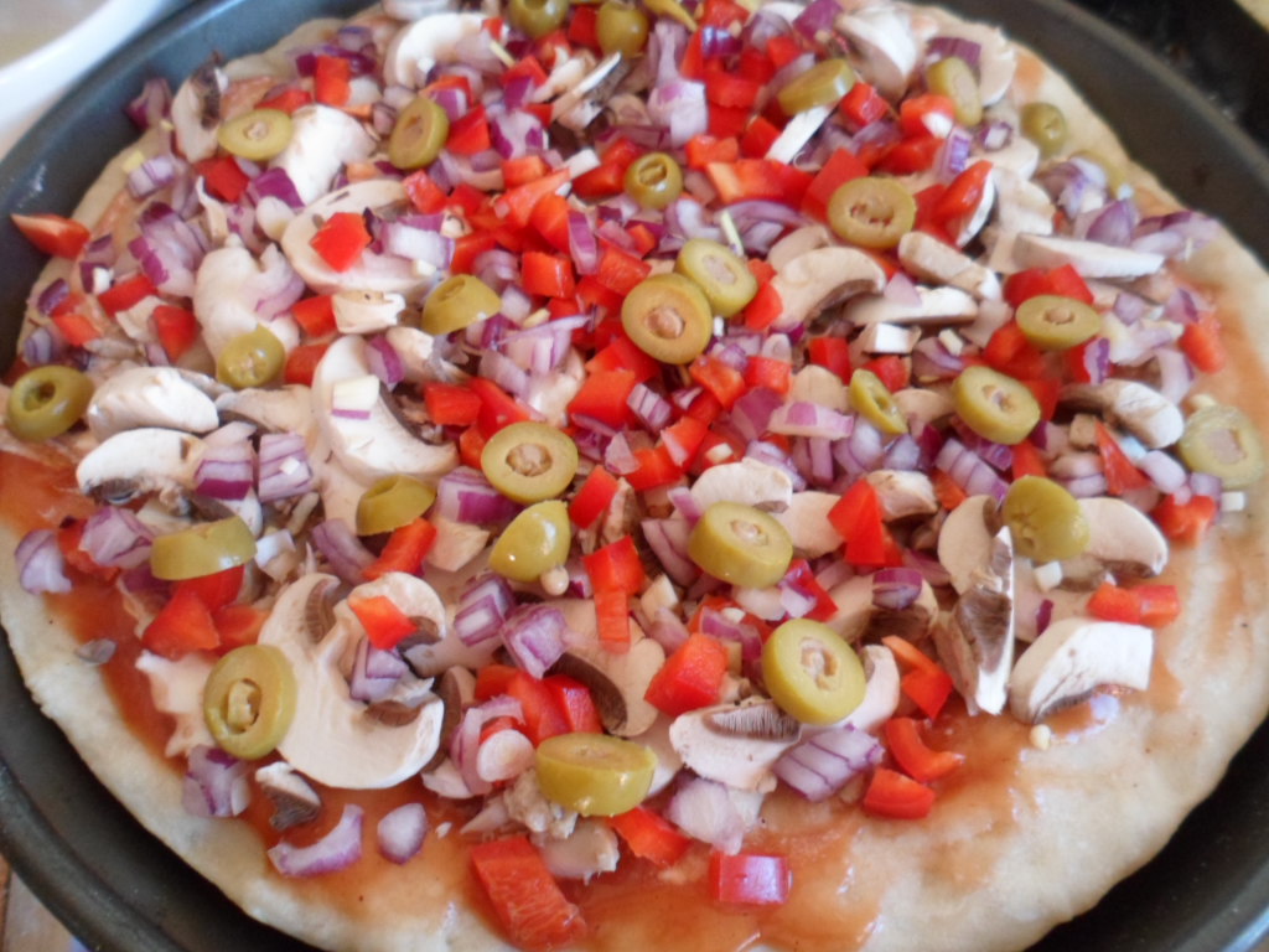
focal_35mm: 26
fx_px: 953
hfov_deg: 67.3
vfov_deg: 53.1
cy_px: 476
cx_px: 634
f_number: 3.3
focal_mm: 4.9
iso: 320
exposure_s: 1/30
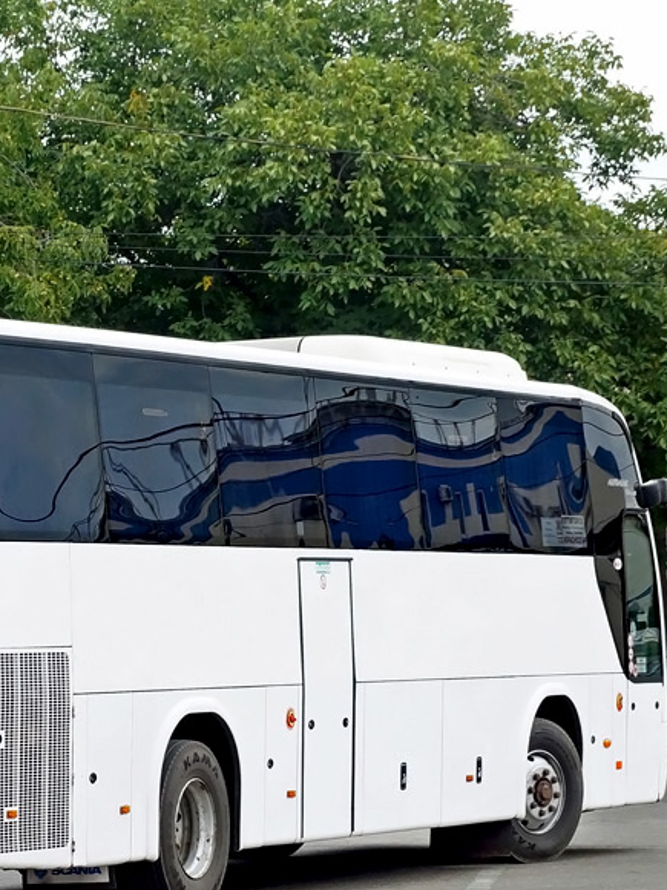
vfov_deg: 12.0
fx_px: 4213
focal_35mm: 164
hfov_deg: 9.0
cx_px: 195
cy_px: 494
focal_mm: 55
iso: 400
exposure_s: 1/500
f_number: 7.1
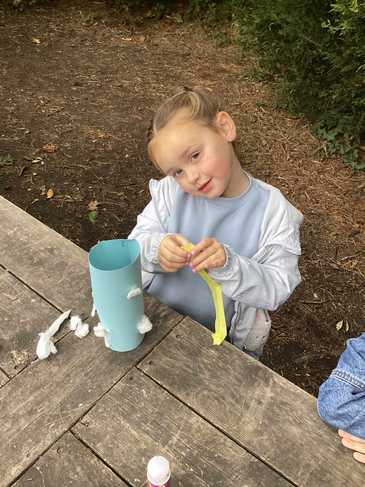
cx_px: 182
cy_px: 244
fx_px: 436
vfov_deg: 58.4
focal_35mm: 31
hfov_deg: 45.4
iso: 80
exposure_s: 1/100
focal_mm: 3.3
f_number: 2.4
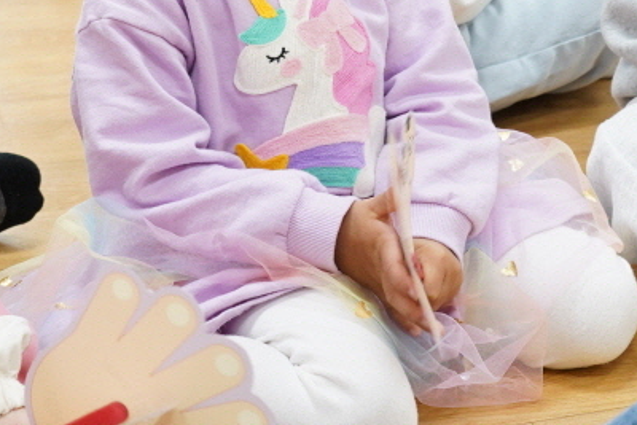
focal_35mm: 91
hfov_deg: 22.4
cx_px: 291
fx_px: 1611
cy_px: 6
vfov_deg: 14.8
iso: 2500
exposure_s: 1/60
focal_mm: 28
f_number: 5.6
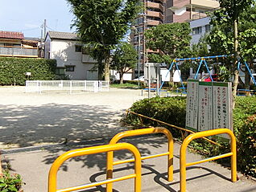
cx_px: 184
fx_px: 274
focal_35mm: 37
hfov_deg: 48.6
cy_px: 65
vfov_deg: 38.3
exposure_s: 1/160
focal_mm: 4.06
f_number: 6.9
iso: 80
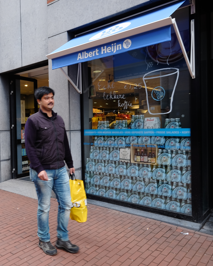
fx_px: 236
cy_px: 132
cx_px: 53
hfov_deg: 46.8
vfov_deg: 58.8
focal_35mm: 30
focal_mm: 13.8
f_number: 4
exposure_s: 1/90
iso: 400
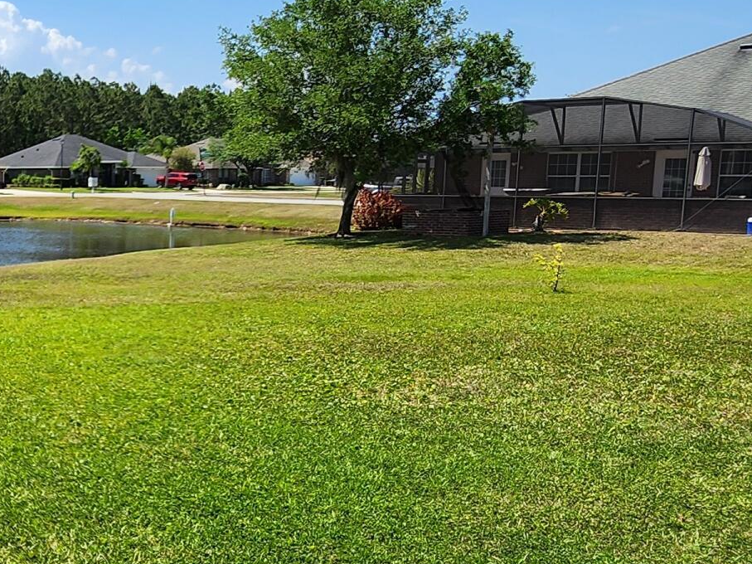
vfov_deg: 33.5
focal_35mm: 43
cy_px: 324
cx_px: -76
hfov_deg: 36.9
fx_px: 934
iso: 50
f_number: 2.2
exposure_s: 1/2145
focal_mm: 2.2
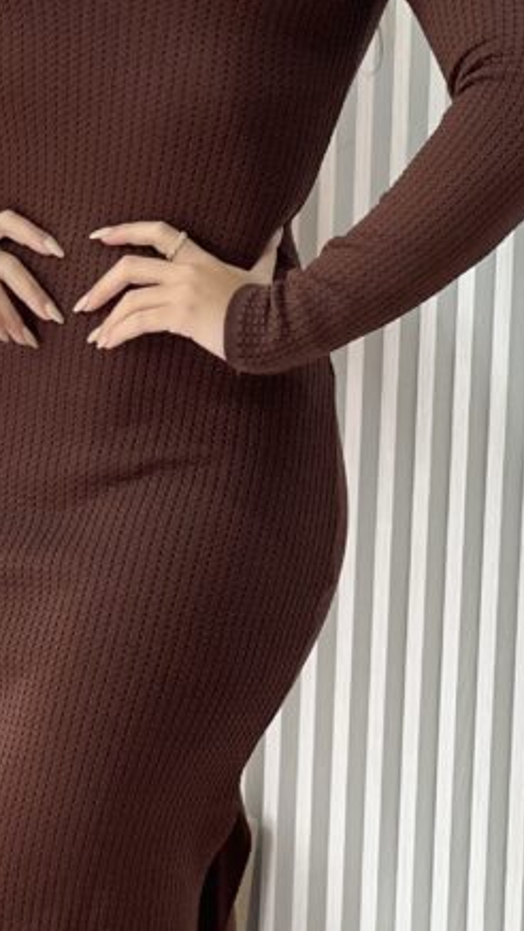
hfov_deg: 6.8
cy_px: 244
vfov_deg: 12.0
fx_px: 4419
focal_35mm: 179
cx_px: 224
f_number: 2.8
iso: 100
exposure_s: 1/120
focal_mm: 9
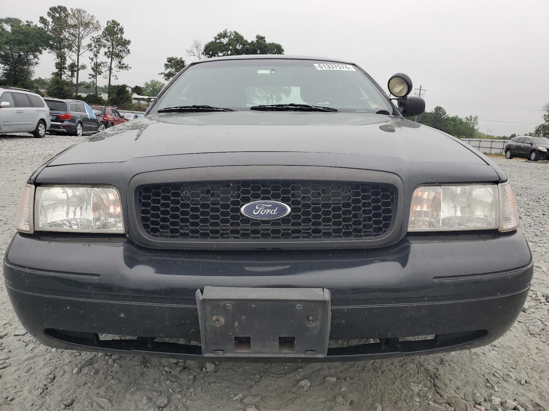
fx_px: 412
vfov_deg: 53.1
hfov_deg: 67.3
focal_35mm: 26
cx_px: 274
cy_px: 206
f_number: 1.5
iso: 50
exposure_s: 1/435
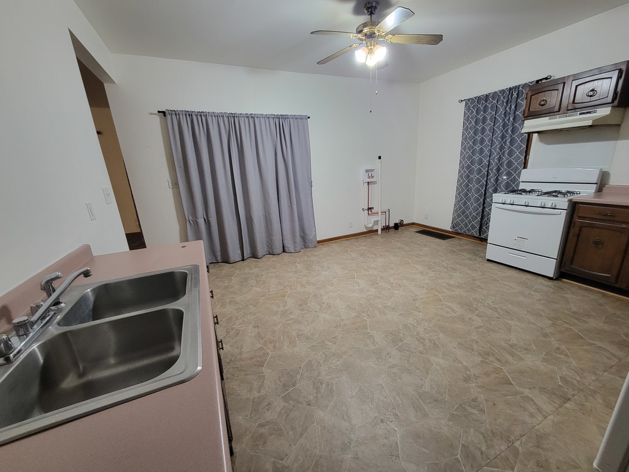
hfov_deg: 106.2
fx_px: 236
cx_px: 314
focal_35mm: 13
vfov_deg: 89.9
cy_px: 236
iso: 400
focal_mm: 2.2
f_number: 2.2
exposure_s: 1/30
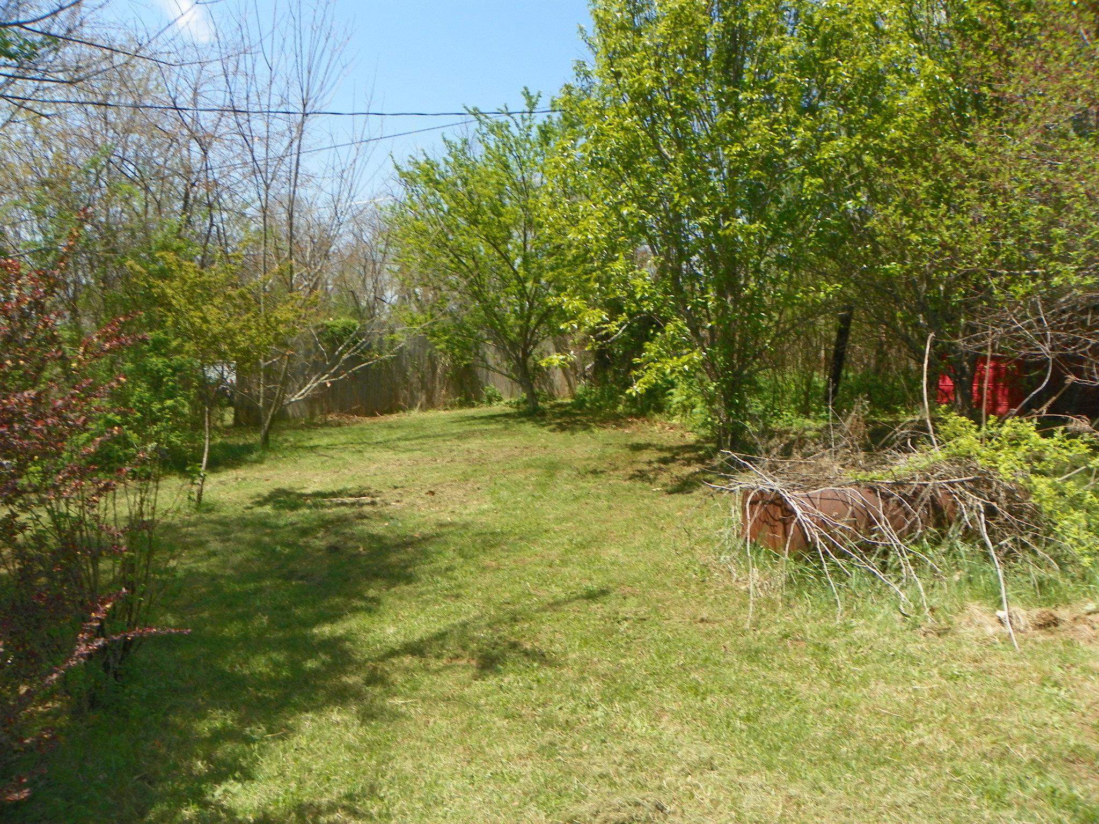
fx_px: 825
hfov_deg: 67.3
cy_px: 412
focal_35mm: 26
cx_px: 550
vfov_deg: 53.1
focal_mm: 4.6
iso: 64
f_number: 5
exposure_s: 1/250
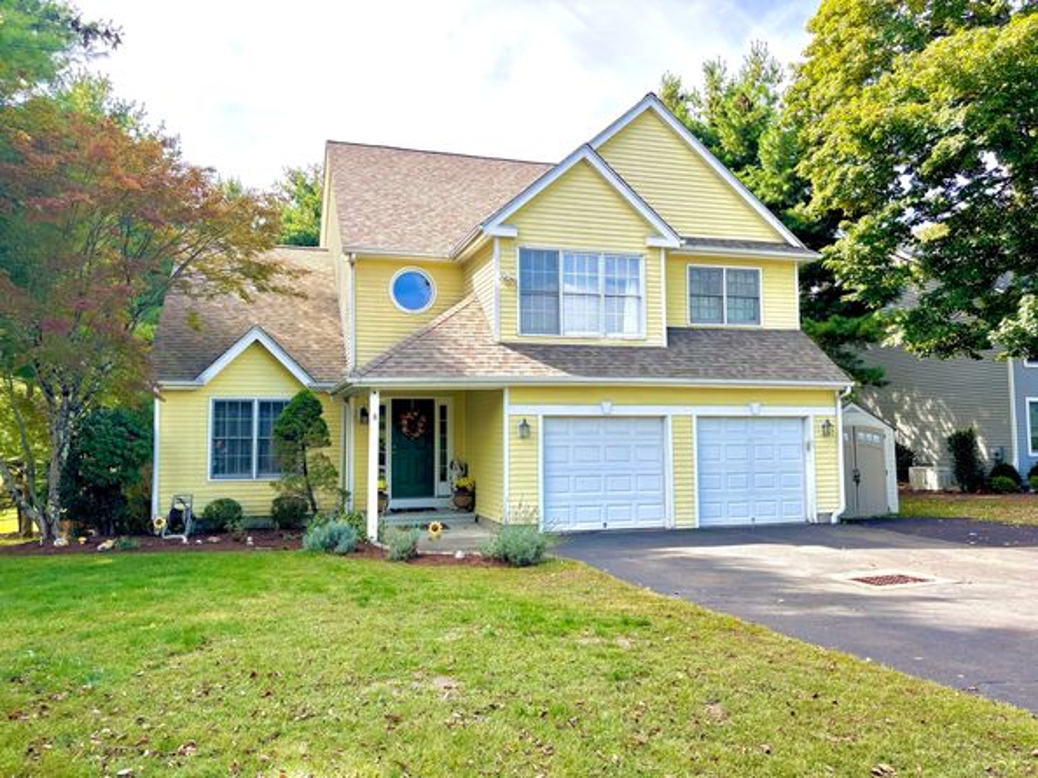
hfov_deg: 67.3
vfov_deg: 53.0
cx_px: 519
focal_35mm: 26
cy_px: 389
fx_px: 779
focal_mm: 5.96
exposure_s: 1/844
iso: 50
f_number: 1.6
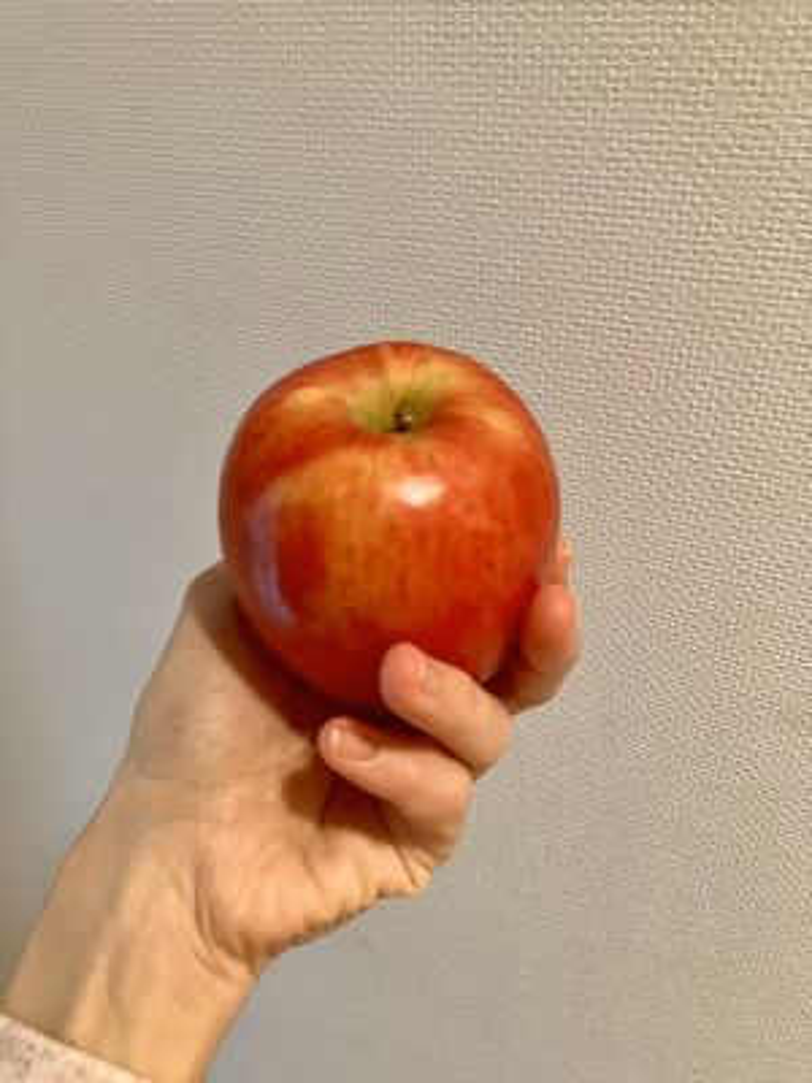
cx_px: 406
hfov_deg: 49.7
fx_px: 876
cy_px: 542
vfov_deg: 63.4
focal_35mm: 28
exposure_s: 1/50
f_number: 1.8
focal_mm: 3.99
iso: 250
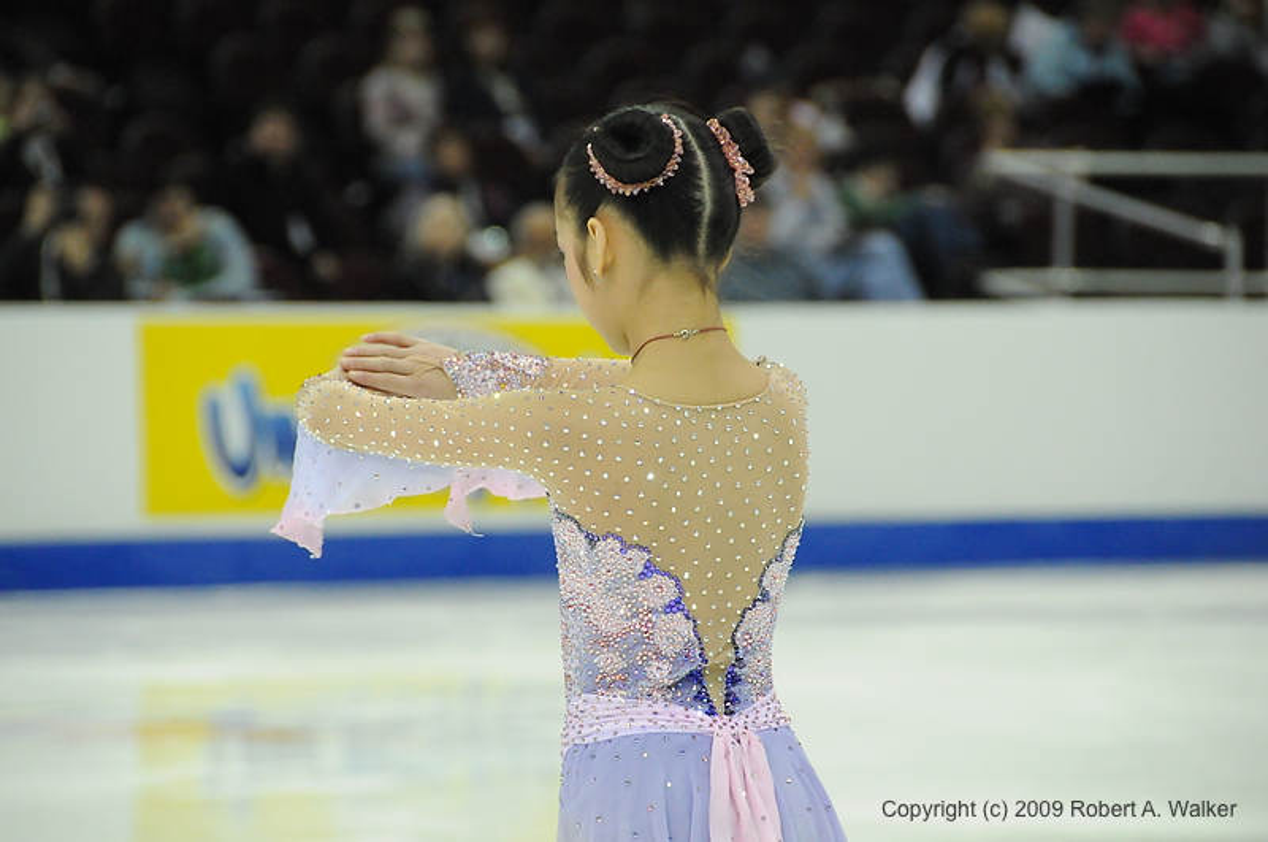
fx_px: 10552
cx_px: 634
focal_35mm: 300
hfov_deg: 6.9
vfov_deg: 4.6
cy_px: 421
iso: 3200
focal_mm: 200
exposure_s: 1/640
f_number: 5.6
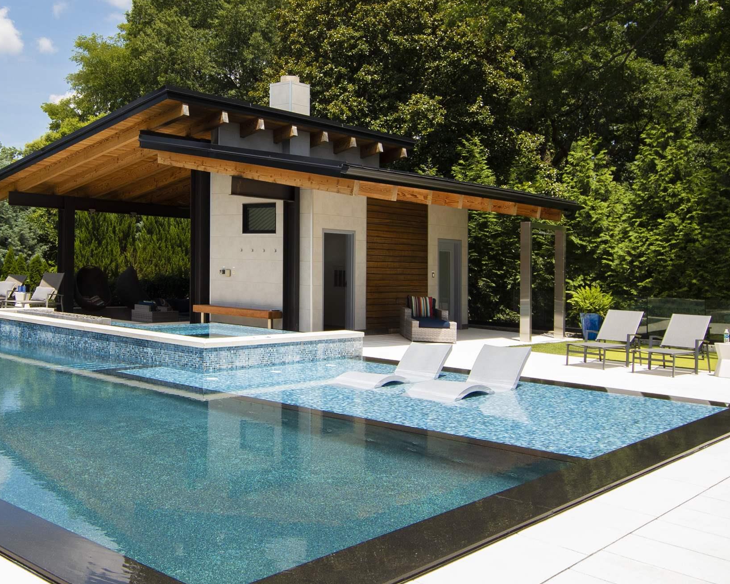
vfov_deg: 40.1
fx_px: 799
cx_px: 239
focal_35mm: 37
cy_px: 256
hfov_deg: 48.2
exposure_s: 1/100
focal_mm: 14
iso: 100
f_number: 8
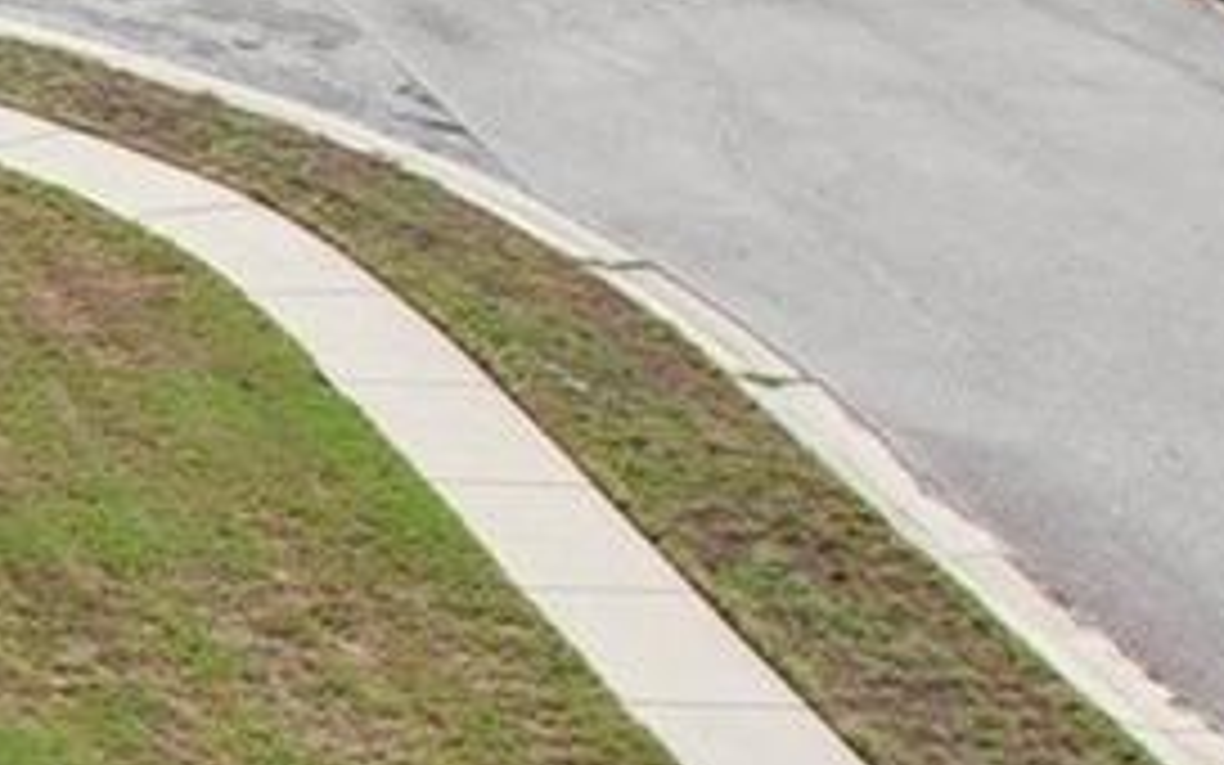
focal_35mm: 132
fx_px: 4403
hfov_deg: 12.9
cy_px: 1184
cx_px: -1516
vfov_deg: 9.6
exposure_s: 1/500
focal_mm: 8.4
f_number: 2.8
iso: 100
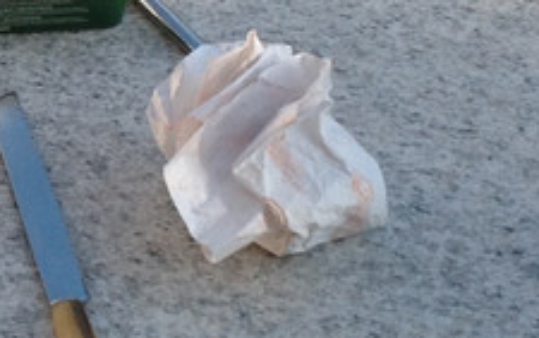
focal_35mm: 176
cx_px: -181
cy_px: 10
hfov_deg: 11.5
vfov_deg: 7.4
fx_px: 2587
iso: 50
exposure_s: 1/605
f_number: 2.4
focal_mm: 4.28
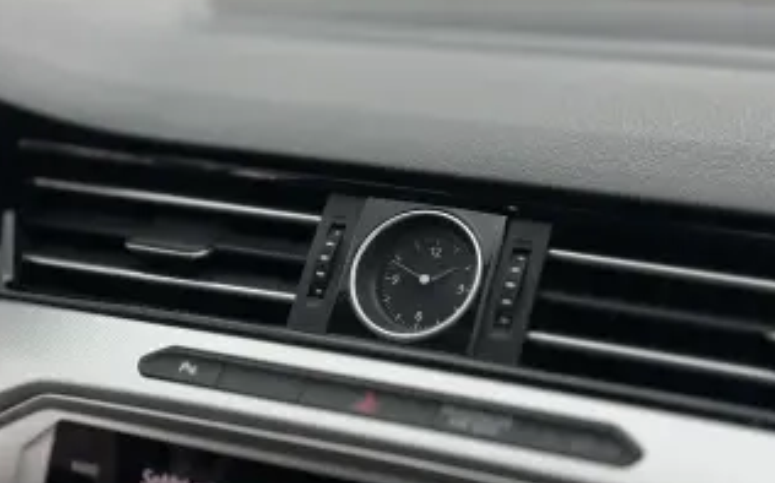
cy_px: 262
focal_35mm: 58
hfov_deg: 35.1
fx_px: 1224
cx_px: 395
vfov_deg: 22.3
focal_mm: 6.86
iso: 80
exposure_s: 1/740
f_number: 1.78
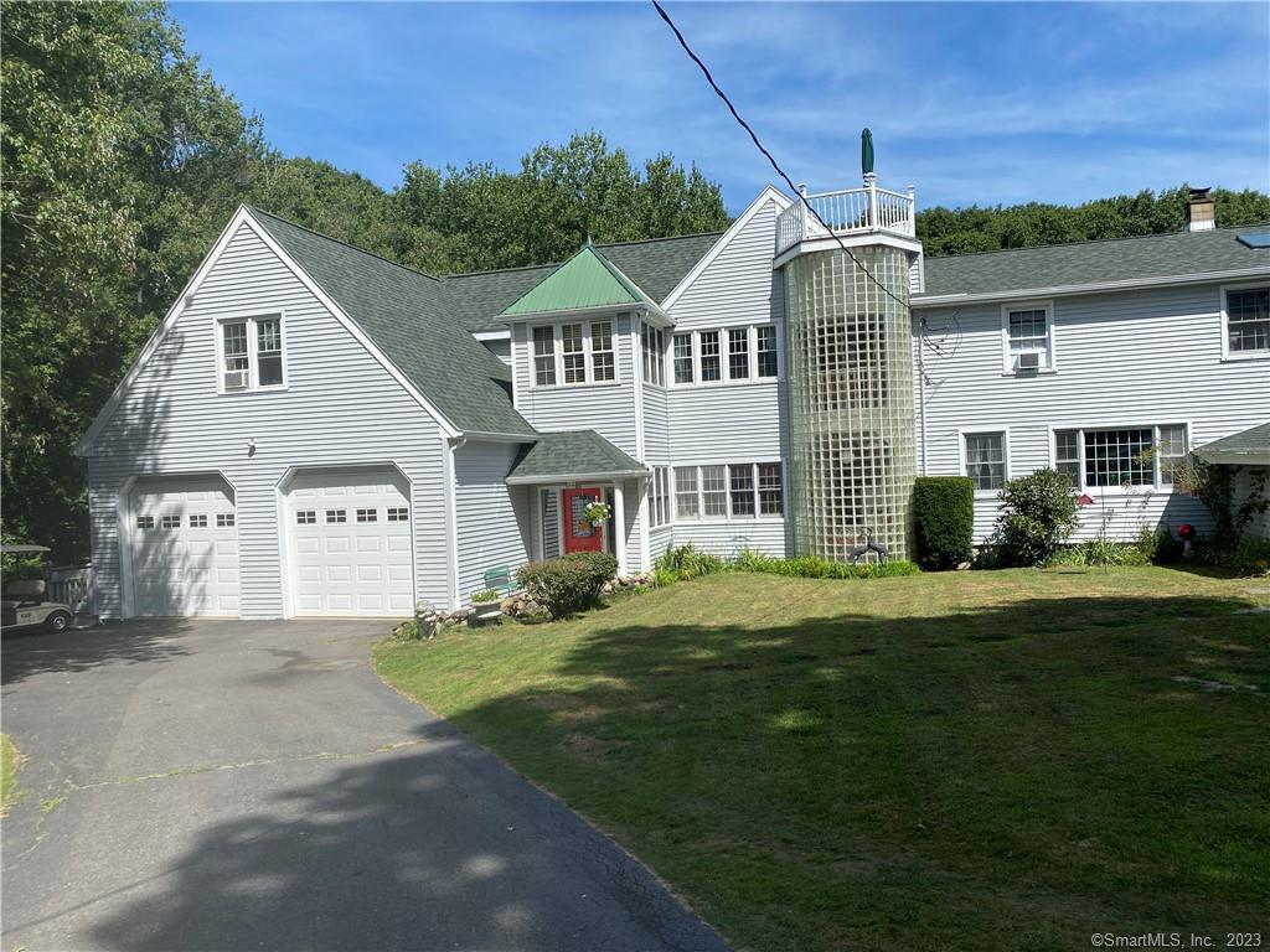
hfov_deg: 67.3
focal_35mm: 26
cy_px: 476
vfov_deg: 53.1
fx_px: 954
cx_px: 635
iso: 32
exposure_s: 1/3731
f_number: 1.8
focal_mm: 4.25
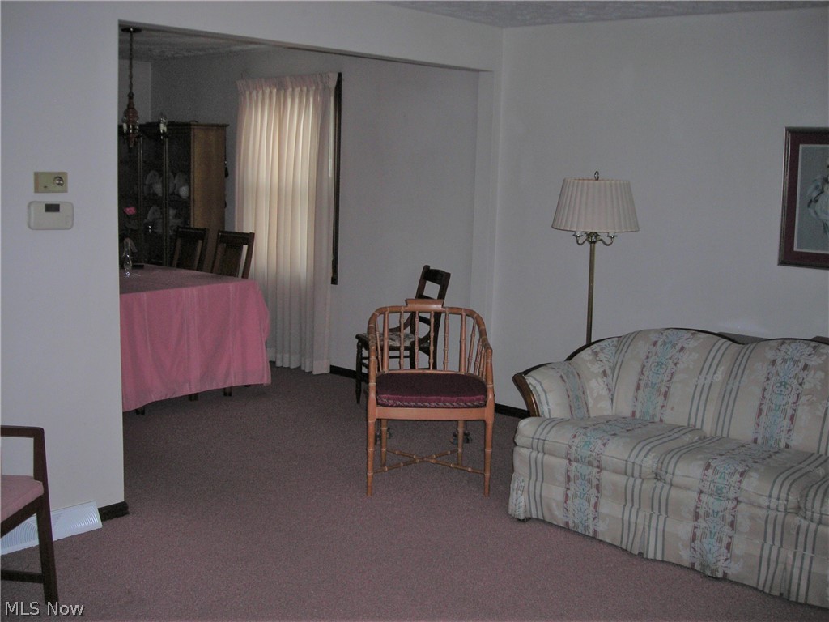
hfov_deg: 49.0
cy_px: 311
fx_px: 910
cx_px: 414
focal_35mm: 38
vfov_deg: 37.7
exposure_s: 1/60.1
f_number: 3.2
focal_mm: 6.3
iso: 83
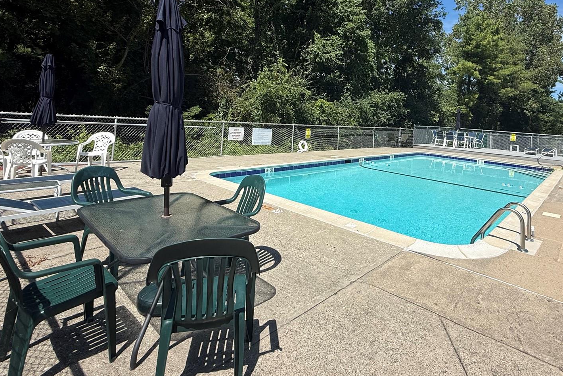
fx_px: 328
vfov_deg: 57.2
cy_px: 105
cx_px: 350
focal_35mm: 21
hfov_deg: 79.8
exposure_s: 1/2024
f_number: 2.2
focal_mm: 2.22
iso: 50
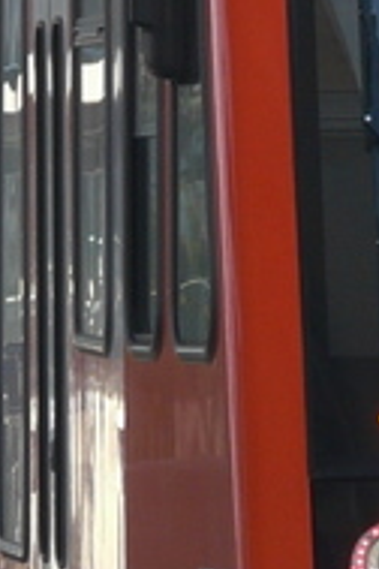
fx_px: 16801
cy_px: 60
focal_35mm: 1064
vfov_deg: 1.9
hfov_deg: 1.3
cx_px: 680
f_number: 4
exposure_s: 1/160
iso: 100
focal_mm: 31.7
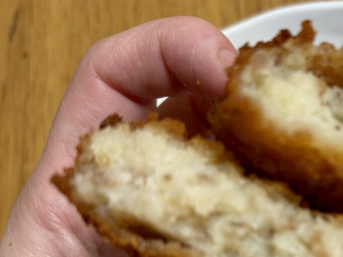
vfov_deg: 29.1
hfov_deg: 36.0
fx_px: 485
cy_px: 198
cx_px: 323
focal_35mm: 49
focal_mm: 5.96
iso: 80
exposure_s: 1/50
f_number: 1.6
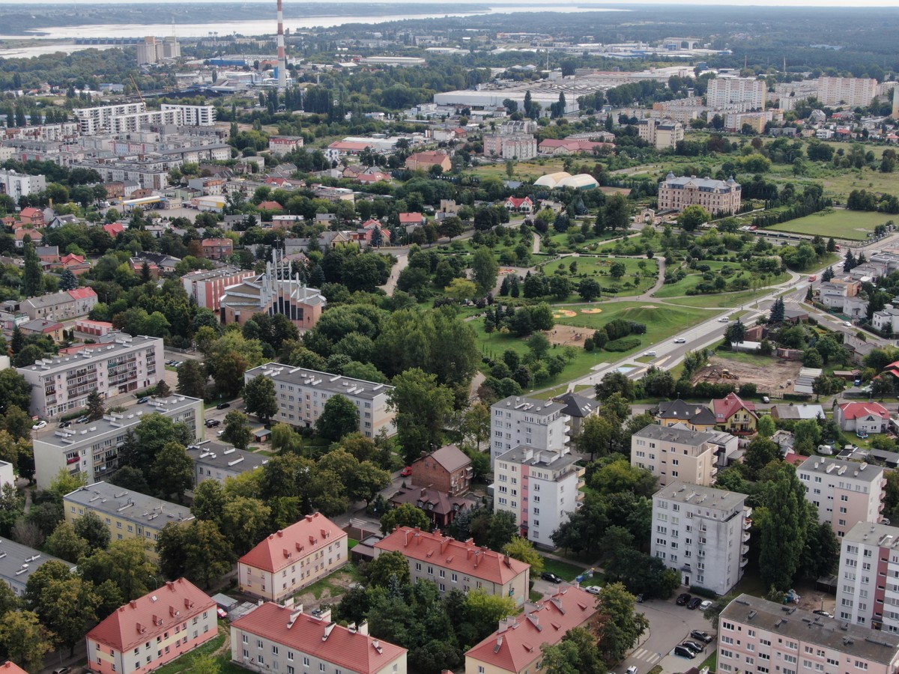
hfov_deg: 39.7
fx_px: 1247
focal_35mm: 48
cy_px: 337
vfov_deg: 30.3
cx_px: 450
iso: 100
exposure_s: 1/320
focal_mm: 8.6
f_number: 3.8
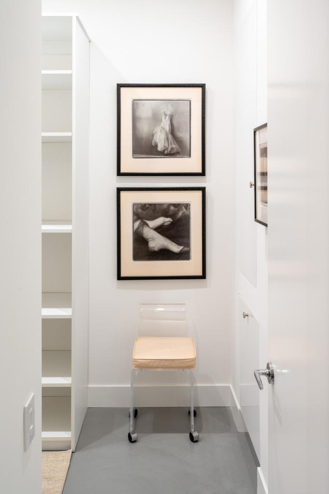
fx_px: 411
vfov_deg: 61.9
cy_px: 247
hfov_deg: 43.6
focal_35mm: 30
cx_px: 164
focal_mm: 30
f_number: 13
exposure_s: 2
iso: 64
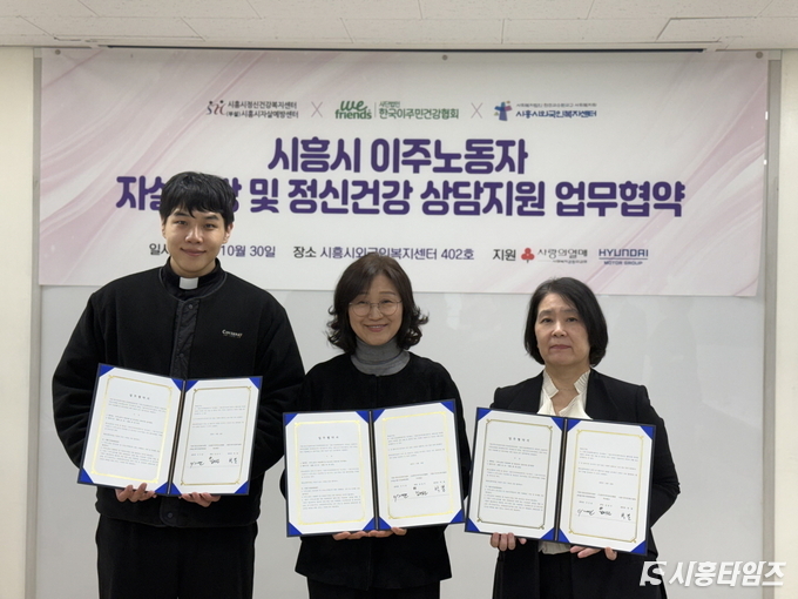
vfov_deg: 30.3
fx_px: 1107
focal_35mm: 48
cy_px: 300
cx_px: 399
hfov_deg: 39.7
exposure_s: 1/153
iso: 64
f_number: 1.78
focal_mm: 6.76
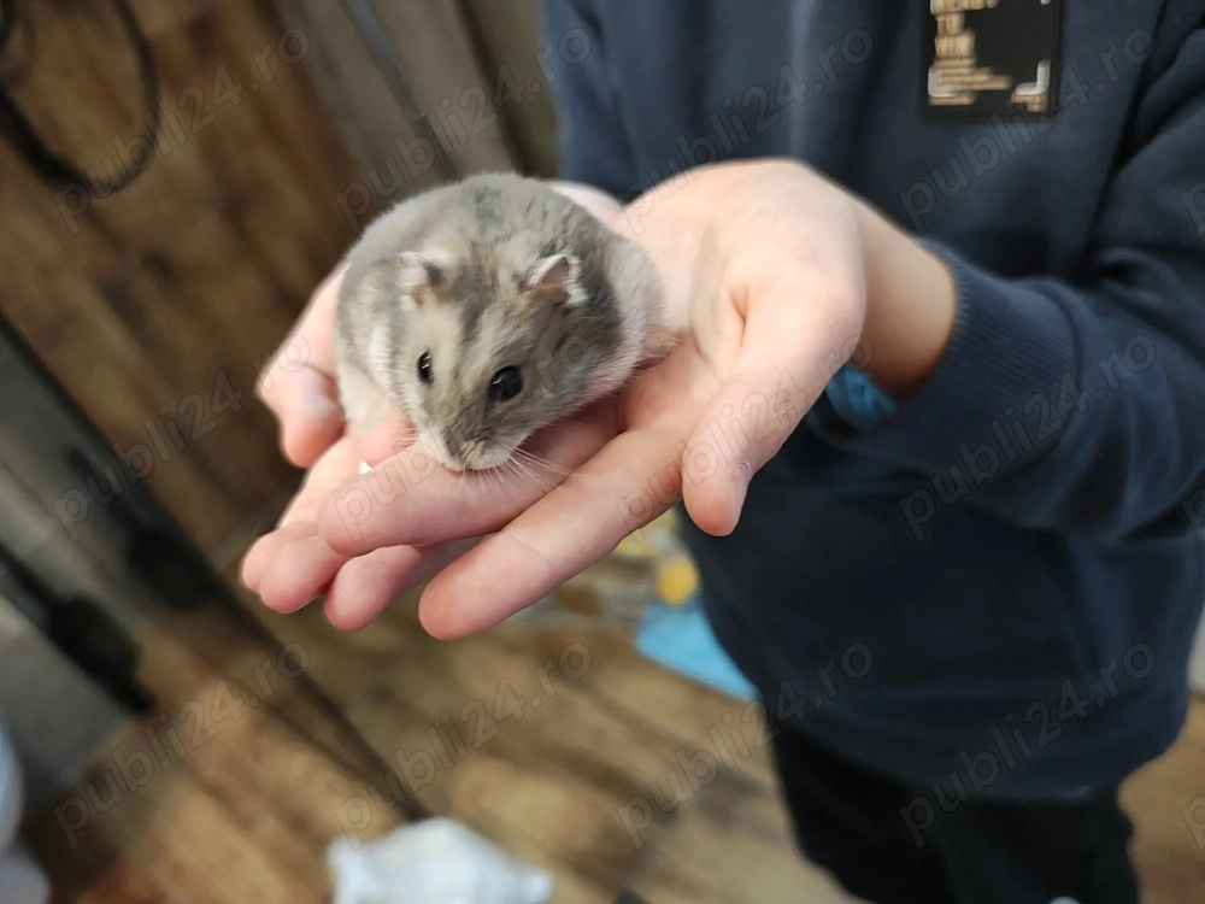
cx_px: 602
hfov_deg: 69.4
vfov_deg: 54.9
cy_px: 452
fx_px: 870
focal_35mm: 25
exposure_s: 1/30
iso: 1538
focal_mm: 5.89
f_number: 1.4
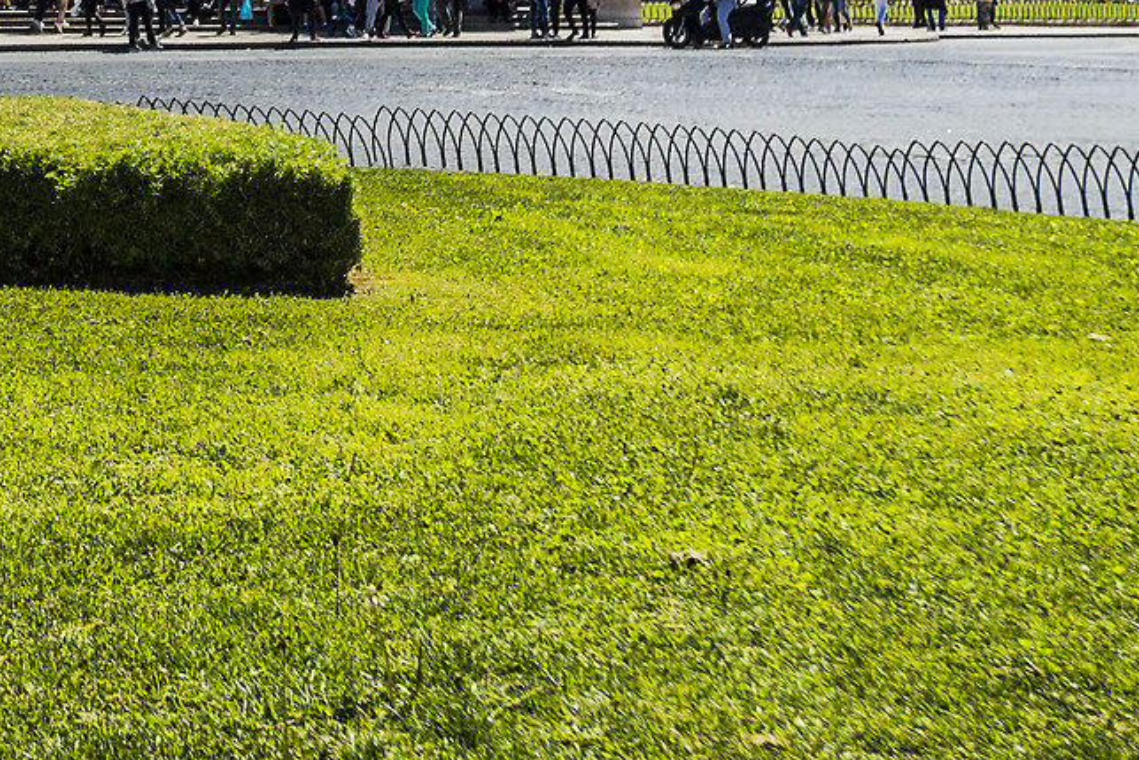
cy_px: -565
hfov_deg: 16.9
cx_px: -461
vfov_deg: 11.4
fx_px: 3544
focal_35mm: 112
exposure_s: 1/400
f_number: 5.6
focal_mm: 30
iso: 100
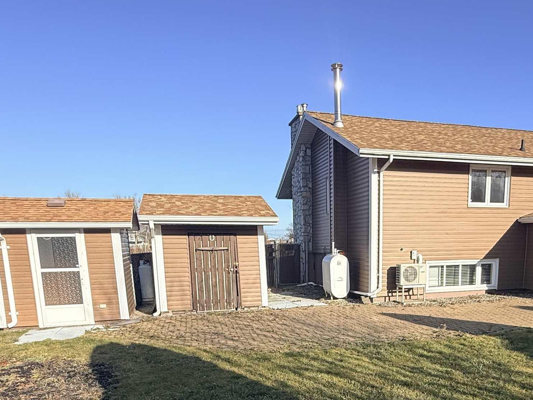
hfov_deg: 60.7
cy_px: 325
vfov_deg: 45.6
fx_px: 446
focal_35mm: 29
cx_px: 339
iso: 50
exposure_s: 1/1259
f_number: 2.2
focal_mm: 2.22
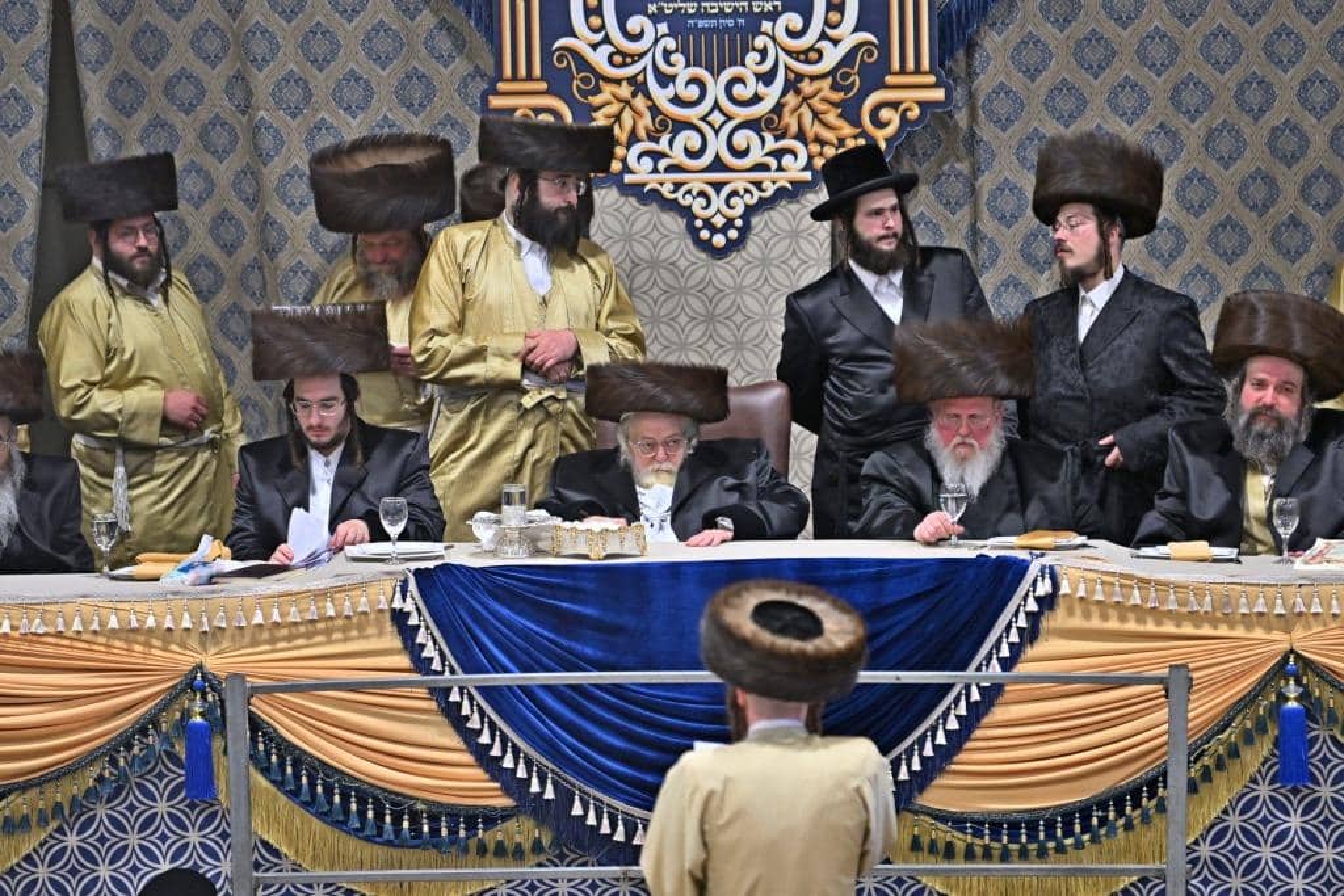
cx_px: 672
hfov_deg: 6.9
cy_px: 448
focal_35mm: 300
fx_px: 11201
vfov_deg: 4.6
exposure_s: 1/250
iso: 500
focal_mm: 200
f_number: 2.8
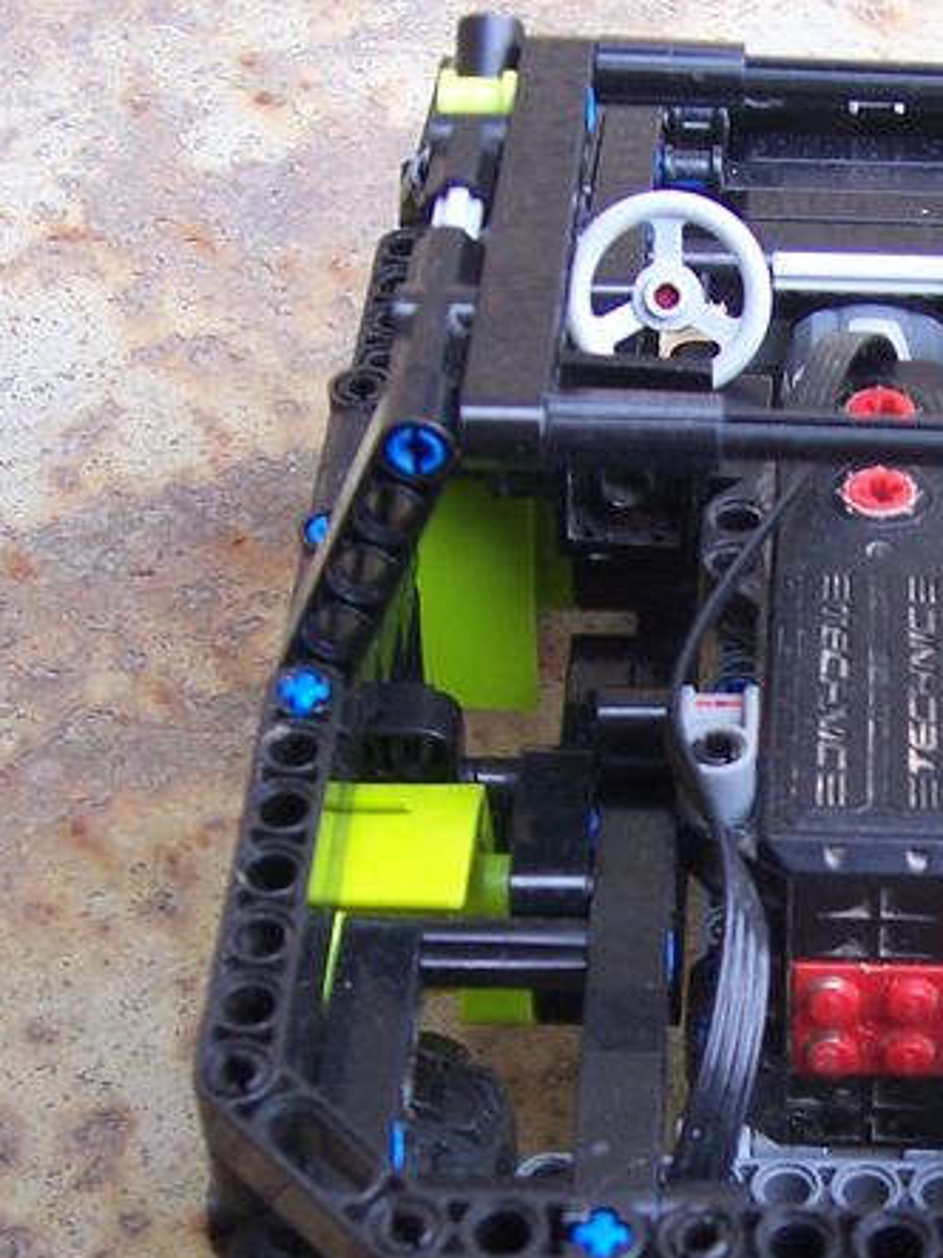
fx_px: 2835
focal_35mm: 78
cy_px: 951
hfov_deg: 18.5
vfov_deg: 24.7
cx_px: 900
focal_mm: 6
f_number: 3
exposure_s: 1/60
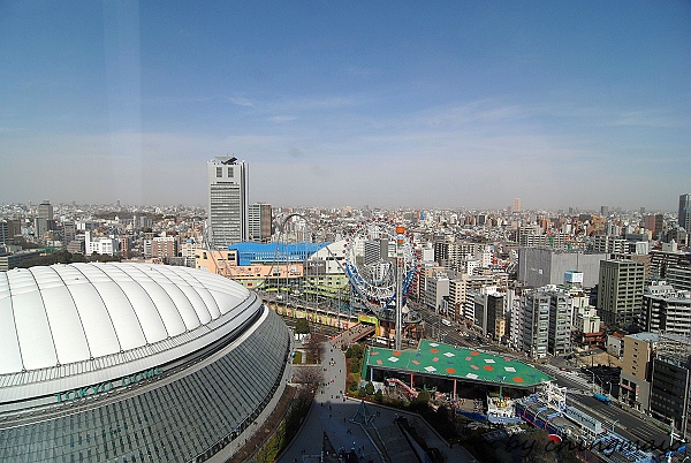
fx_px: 346
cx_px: 346
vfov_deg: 67.6
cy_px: 232
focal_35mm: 18
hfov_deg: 89.9
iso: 100
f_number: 6.3
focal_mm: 12
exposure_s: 1/800
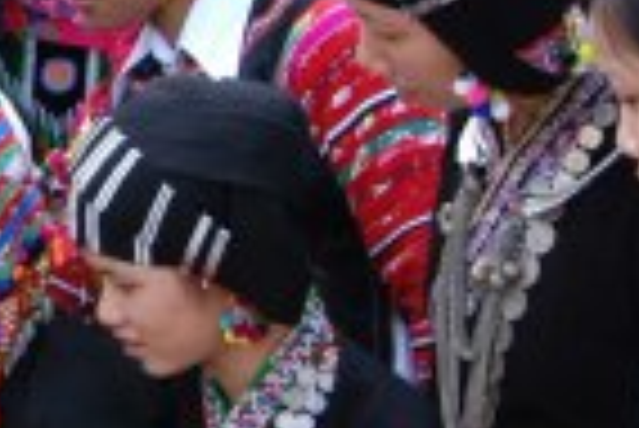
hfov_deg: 9.8
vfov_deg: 6.8
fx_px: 3607
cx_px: -374
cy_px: 180
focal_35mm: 203
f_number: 5.6
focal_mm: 32
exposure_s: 1/125
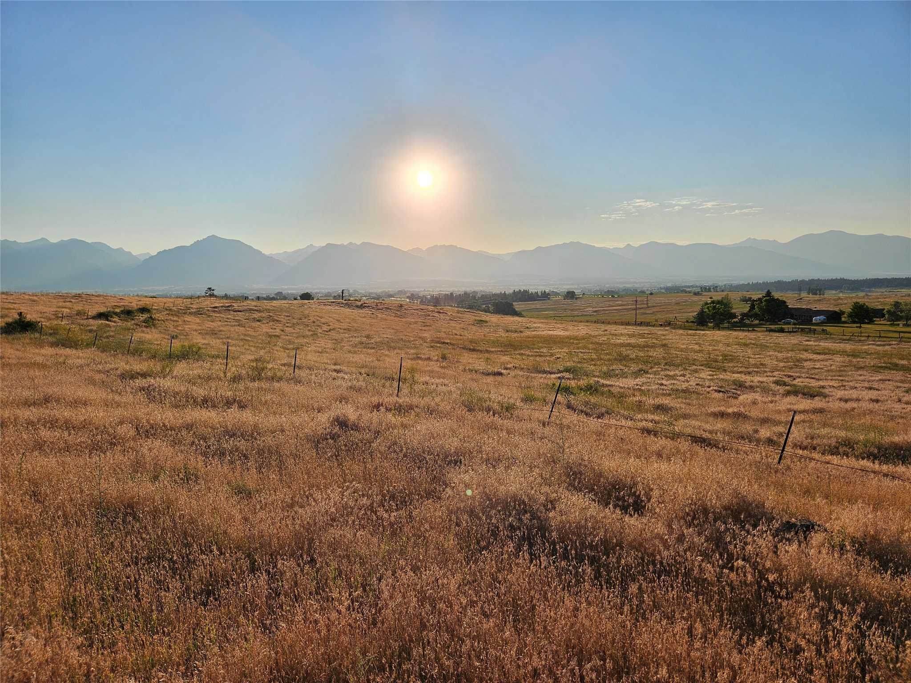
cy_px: 342
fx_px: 605
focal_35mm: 23
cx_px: 456
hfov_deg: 73.9
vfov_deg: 58.9
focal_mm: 5.4
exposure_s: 1/3608
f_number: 1.8
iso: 25
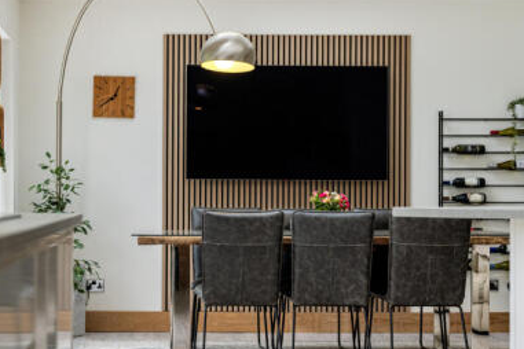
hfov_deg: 23.4
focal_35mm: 86
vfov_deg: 15.9
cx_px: 140
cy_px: 207
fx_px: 1252
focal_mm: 50
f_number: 3.2
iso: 640
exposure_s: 1/320
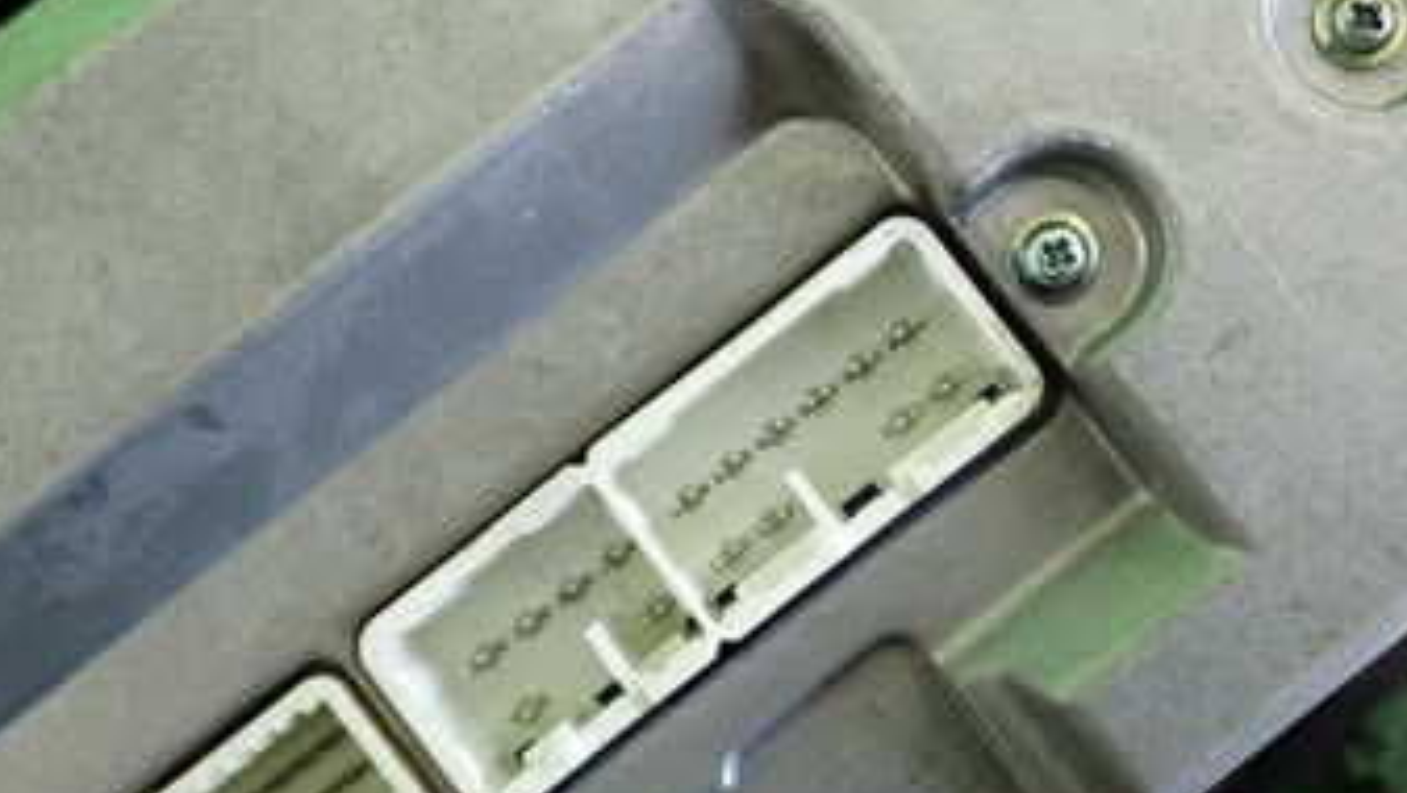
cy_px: 422
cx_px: 760
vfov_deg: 19.4
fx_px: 2314
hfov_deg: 33.8
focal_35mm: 62
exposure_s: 1/125
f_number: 2.4
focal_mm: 5.79
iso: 250
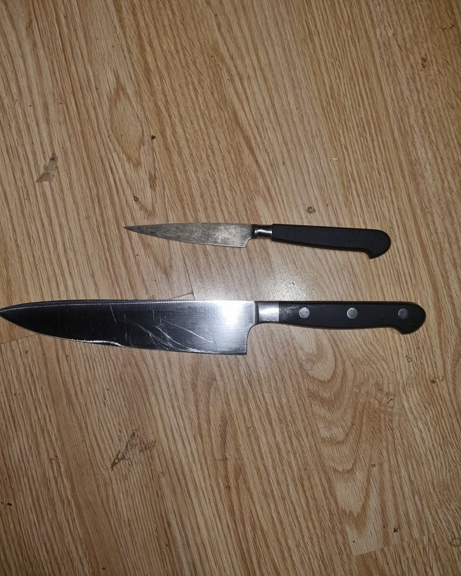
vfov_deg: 62.1
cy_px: 306
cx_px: 230
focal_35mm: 28
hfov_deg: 51.5
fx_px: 477
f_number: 1.8
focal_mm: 5.4
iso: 70
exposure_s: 1/35
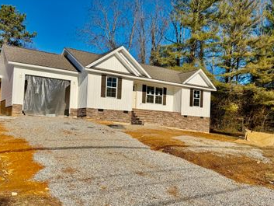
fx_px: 269
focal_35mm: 34
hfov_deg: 53.7
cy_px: 113
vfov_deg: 41.8
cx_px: 158
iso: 80
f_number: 1.78
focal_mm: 6.76
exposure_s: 1/7353
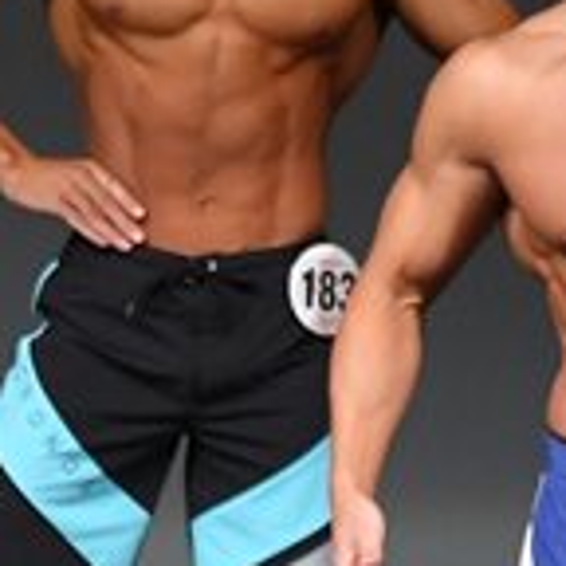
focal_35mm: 1575
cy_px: 491
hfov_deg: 1.1
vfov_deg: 1.1
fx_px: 29136
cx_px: 136
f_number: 5.6
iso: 4000
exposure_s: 1/400
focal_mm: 230
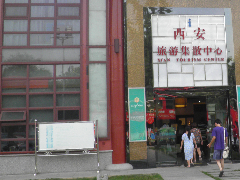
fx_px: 374
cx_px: 189
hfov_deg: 34.5
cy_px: 68
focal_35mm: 54
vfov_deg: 27.0
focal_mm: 4.9
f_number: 5.7
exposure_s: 1/60
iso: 50
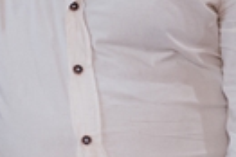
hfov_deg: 9.1
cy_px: 28
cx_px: -331
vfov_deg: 6.7
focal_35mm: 204
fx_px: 1336
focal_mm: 24
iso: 1600
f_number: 2.5
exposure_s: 1/500
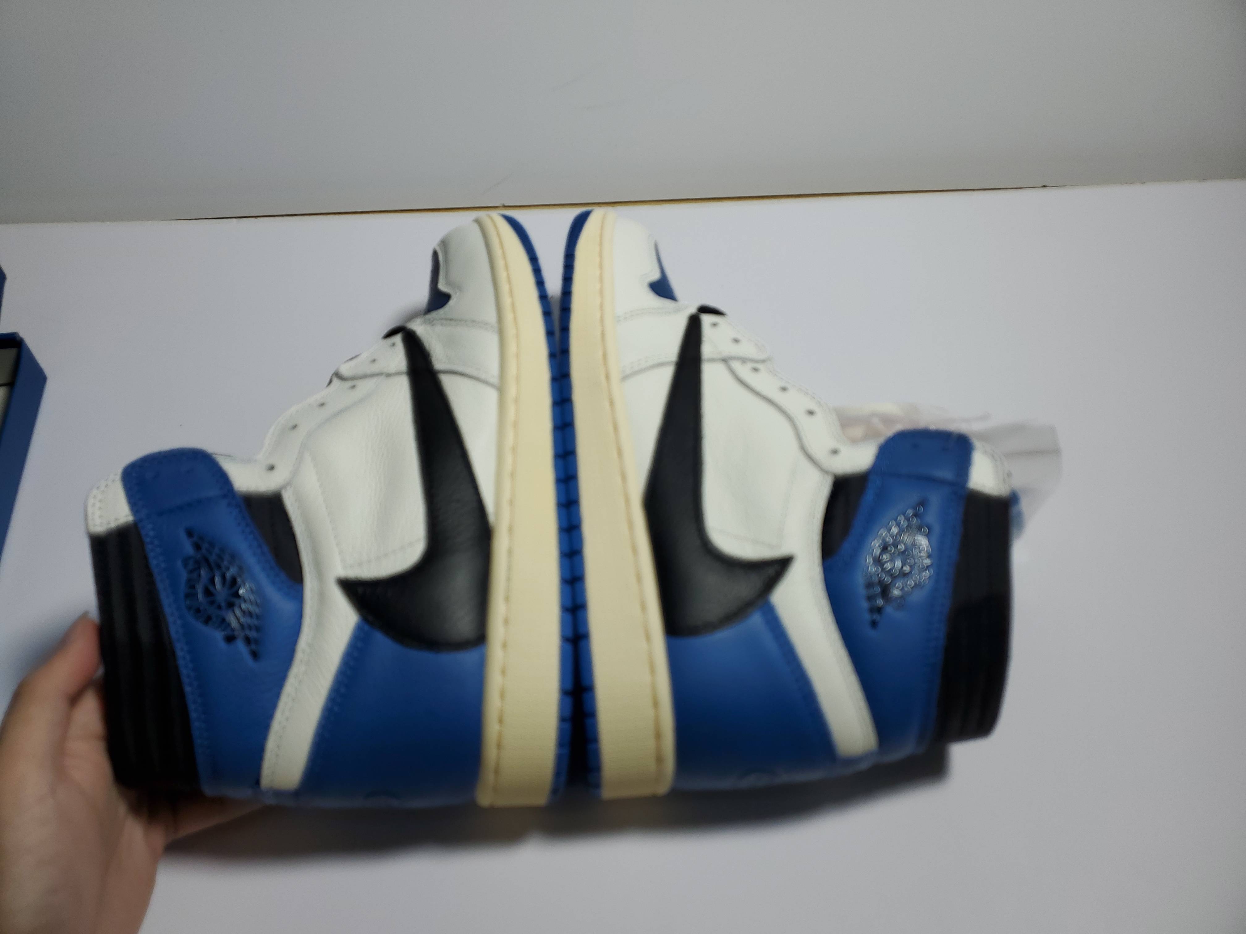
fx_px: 936
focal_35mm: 26
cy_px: 467
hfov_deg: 67.3
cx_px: 623
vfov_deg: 53.1
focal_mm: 4.3
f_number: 1.5
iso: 50
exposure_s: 1/830
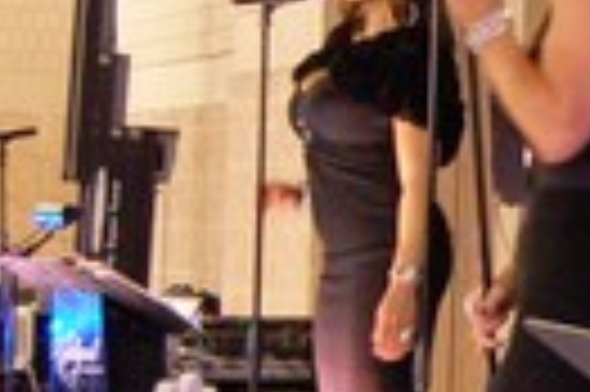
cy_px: 86
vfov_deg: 7.9
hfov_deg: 11.5
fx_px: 2815
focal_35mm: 172
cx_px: 896
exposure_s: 1/25
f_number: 5
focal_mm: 30
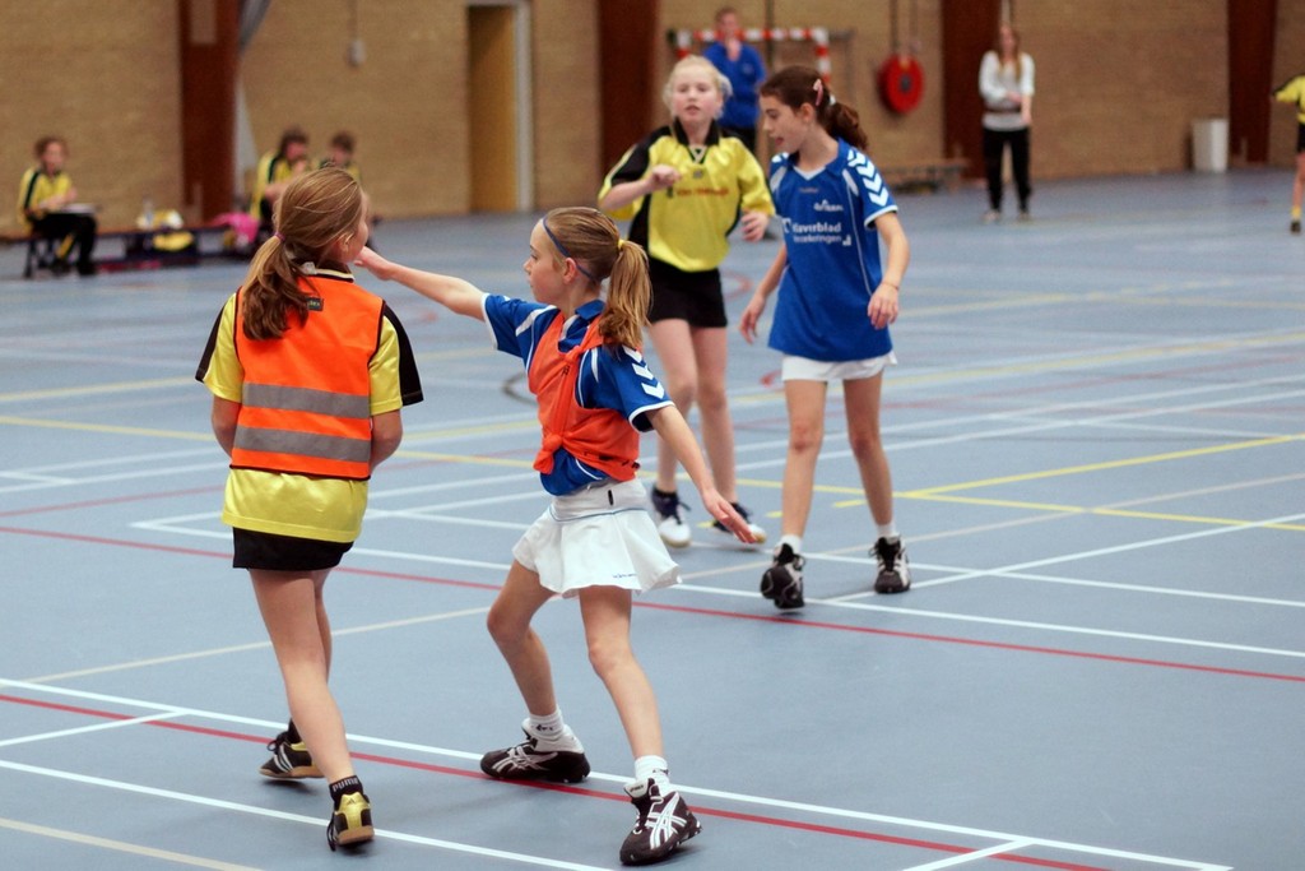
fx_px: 2719
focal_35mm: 75
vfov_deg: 18.2
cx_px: 652
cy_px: 436
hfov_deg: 27.0
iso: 800
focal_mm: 50
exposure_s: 1/320
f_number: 1.6
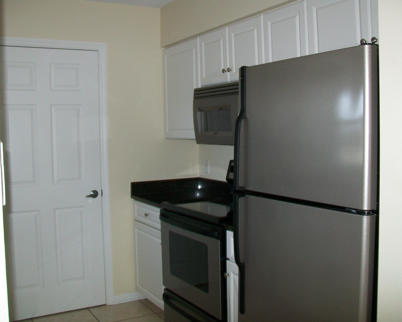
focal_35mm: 38
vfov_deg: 39.2
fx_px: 452
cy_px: 161
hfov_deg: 47.9
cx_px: 198
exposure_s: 1/60
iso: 64
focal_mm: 6
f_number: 2.7
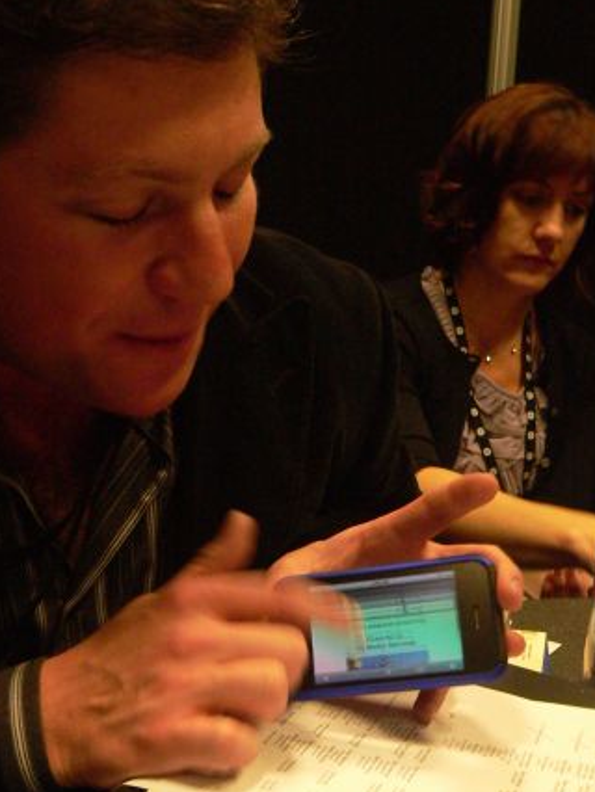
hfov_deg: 32.1
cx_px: 242
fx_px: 1030
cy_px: 449
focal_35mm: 45
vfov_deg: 42.0
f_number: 2.8
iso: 400
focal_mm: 6
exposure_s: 1/15
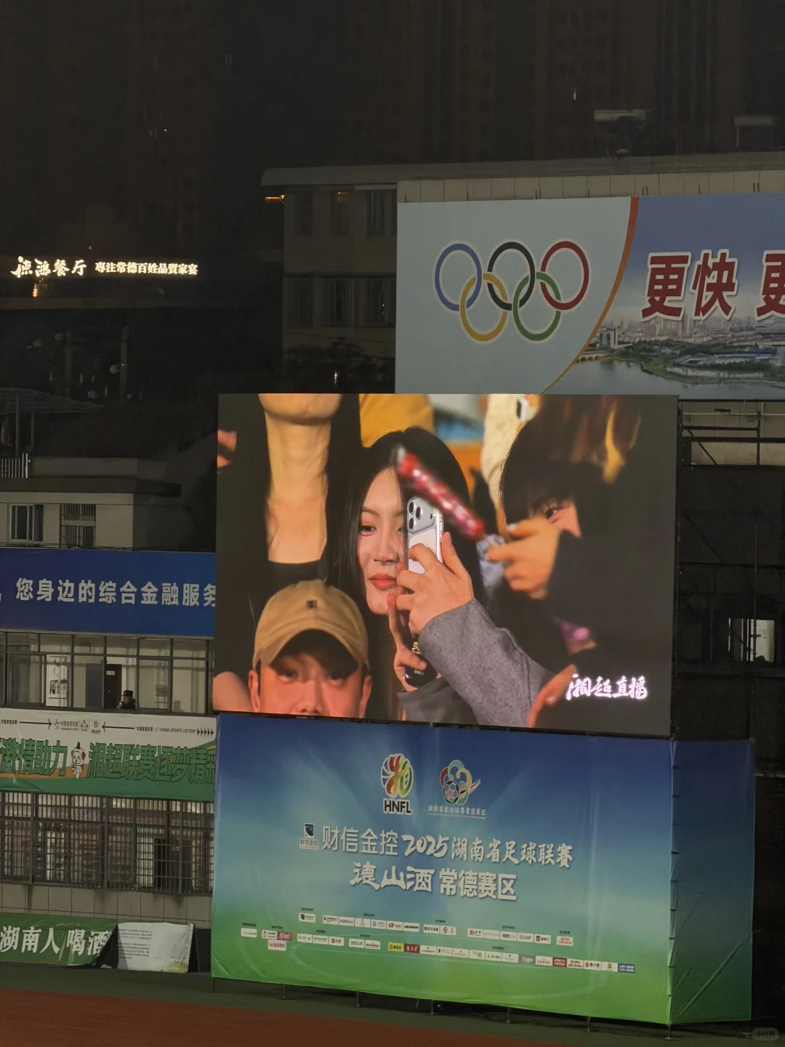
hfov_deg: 7.4
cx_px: 392
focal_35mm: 200
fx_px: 6047
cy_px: 524
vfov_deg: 9.9
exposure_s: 1/100
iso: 250
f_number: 2.8
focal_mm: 16.89
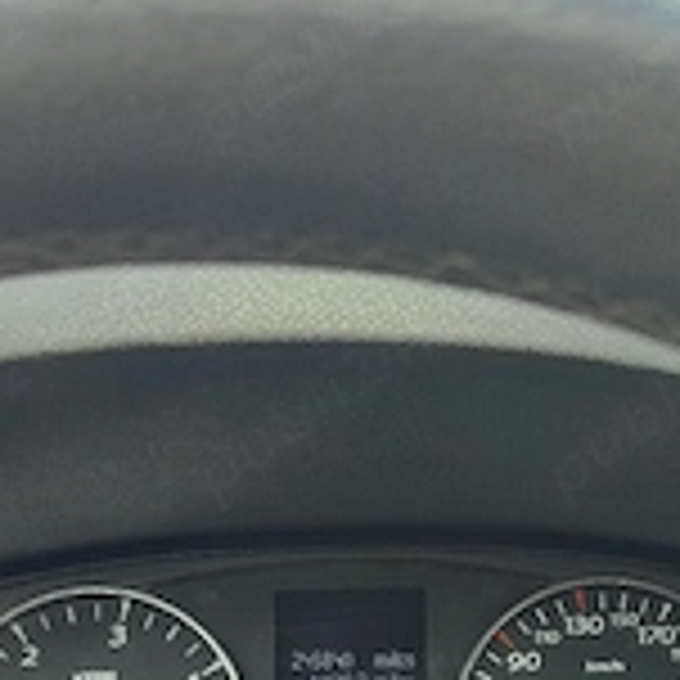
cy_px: 788
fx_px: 1245
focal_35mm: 56
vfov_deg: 27.4
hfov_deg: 30.4
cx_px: 432
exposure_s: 1/100
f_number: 1.8
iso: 107
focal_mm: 5.56
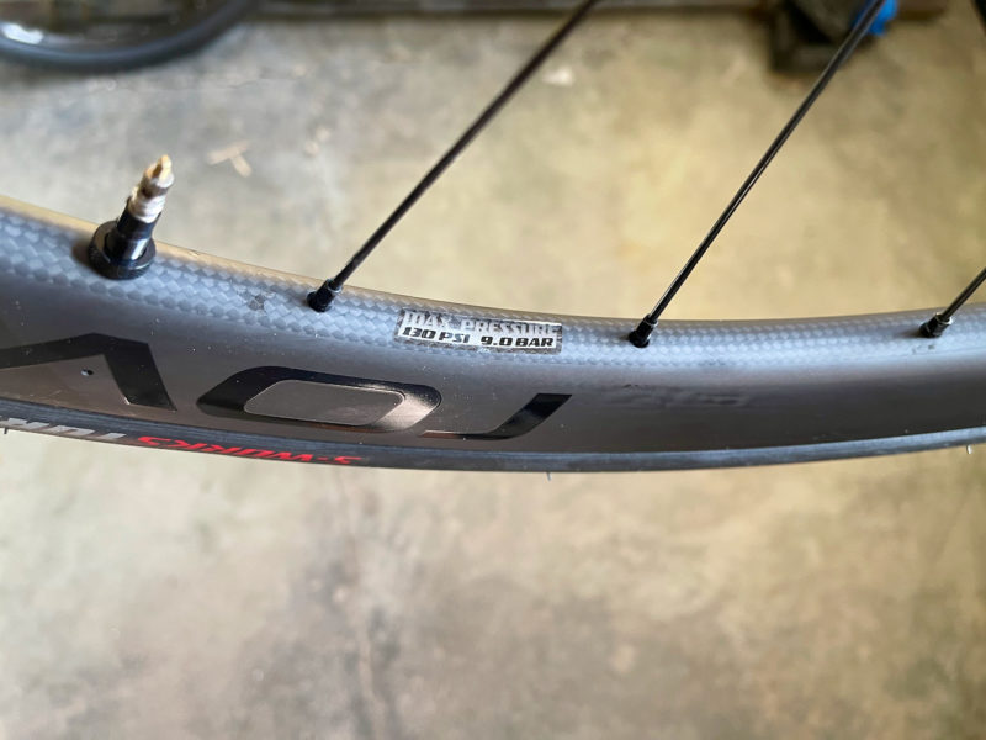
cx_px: 493
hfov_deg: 67.3
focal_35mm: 26
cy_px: 370
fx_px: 741
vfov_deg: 53.1
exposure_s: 1/60
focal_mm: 5.1
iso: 125
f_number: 1.6
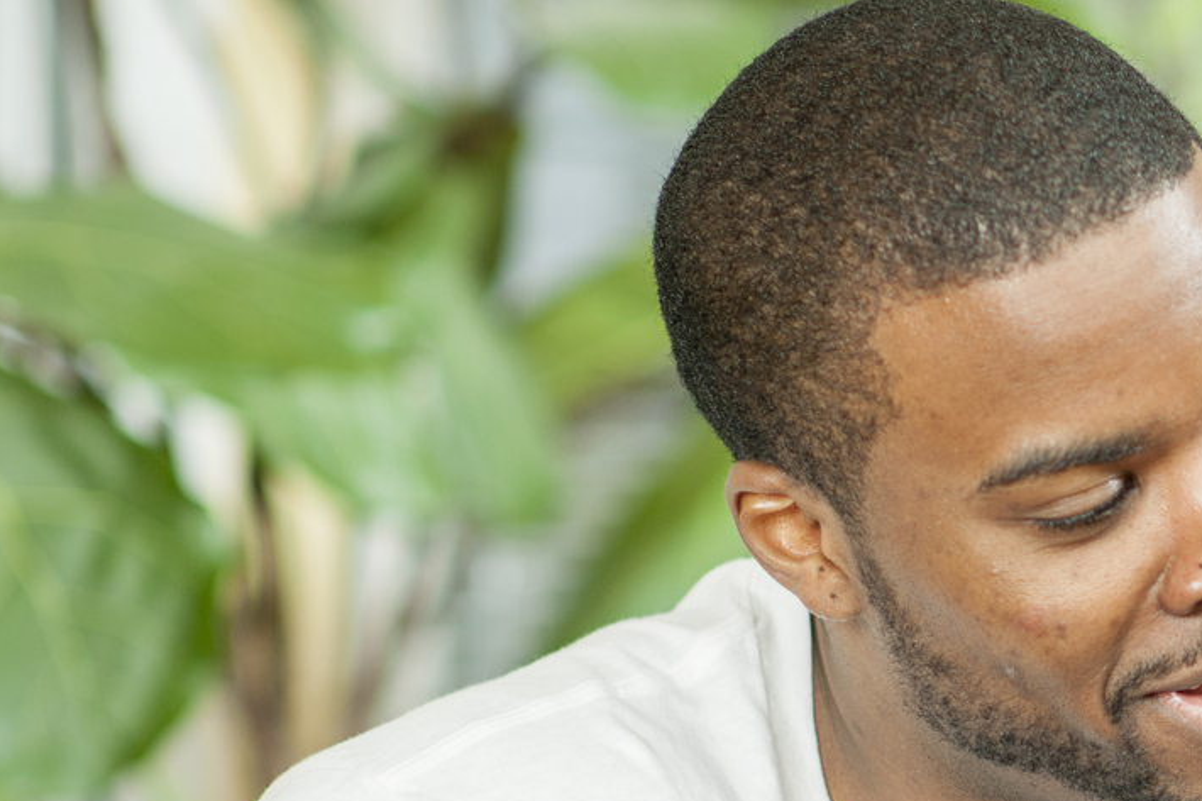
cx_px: 1572
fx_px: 8478
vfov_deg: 5.4
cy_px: 859
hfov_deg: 8.0
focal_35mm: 254
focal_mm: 85
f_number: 2
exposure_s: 1/200
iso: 100
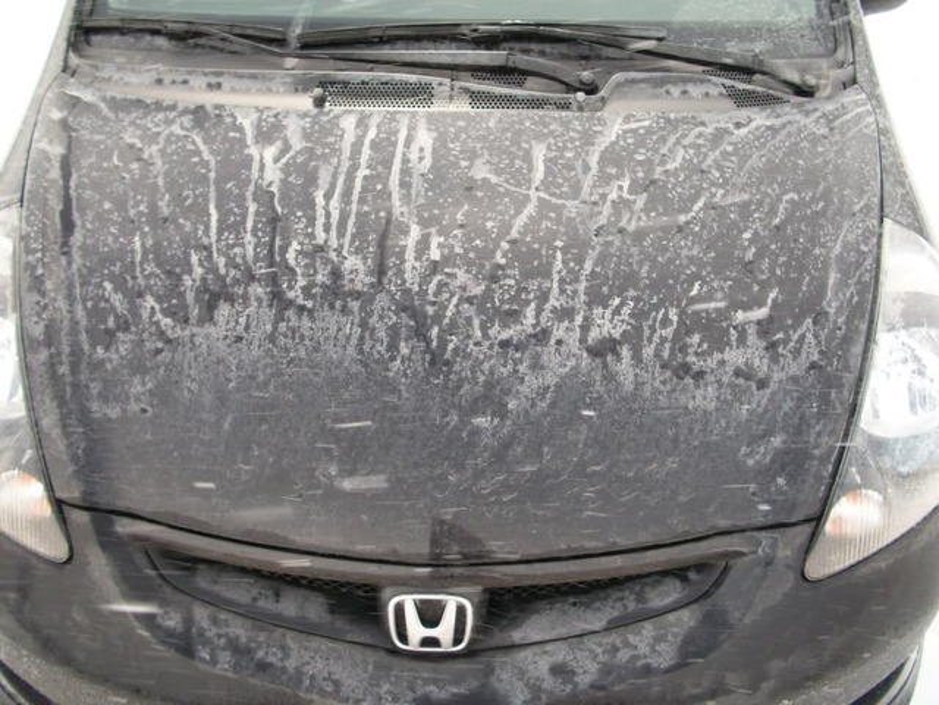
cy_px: 352
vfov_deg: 40.7
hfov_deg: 52.6
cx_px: 470
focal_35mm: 35
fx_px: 949
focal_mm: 6.3
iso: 80
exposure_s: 1/400
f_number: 3.1
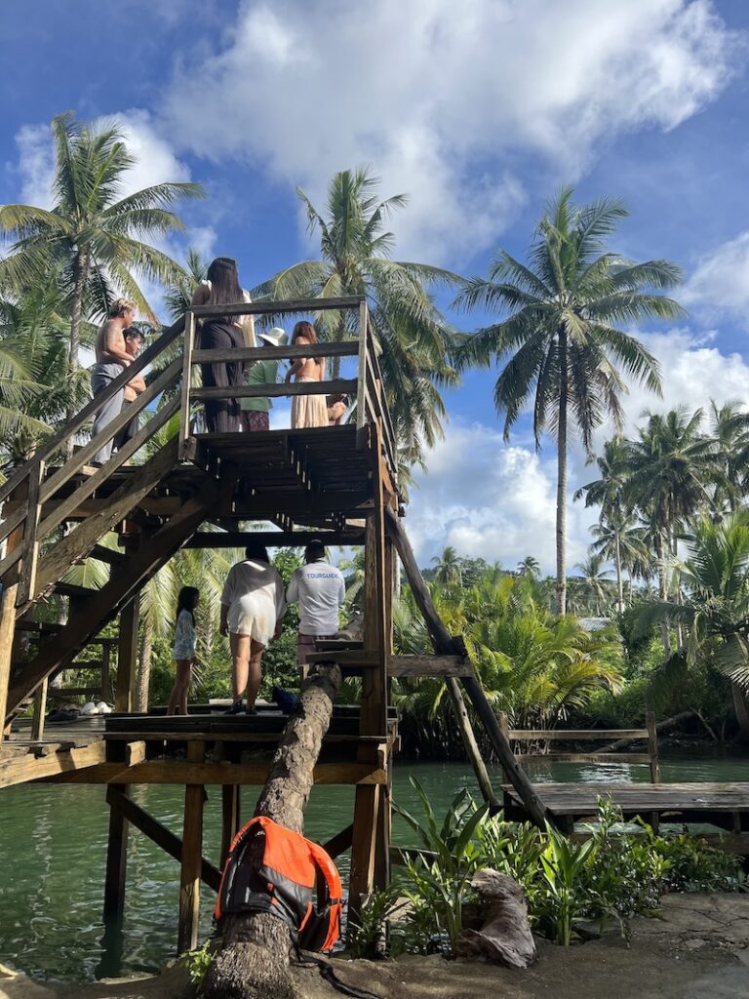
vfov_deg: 67.3
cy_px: 500
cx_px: 374
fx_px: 750
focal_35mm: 26
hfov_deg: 53.1
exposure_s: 1/2762
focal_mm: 5.7
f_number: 1.5
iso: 50
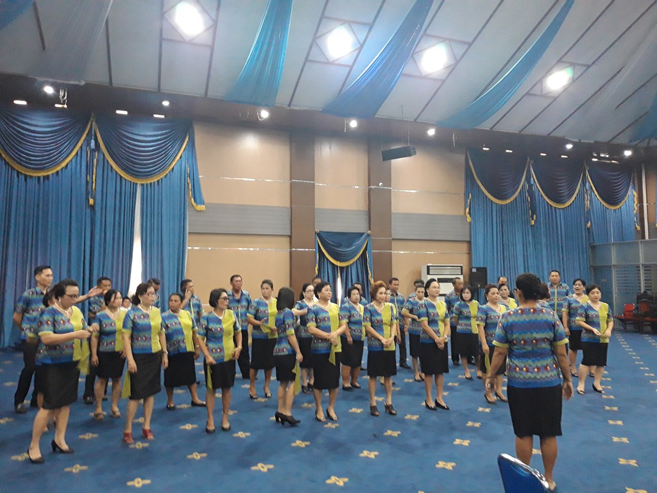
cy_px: 246
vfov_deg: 53.1
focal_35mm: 26
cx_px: 328
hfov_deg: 67.3
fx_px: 493
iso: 640
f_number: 1.7
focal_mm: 3.93
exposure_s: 1/24
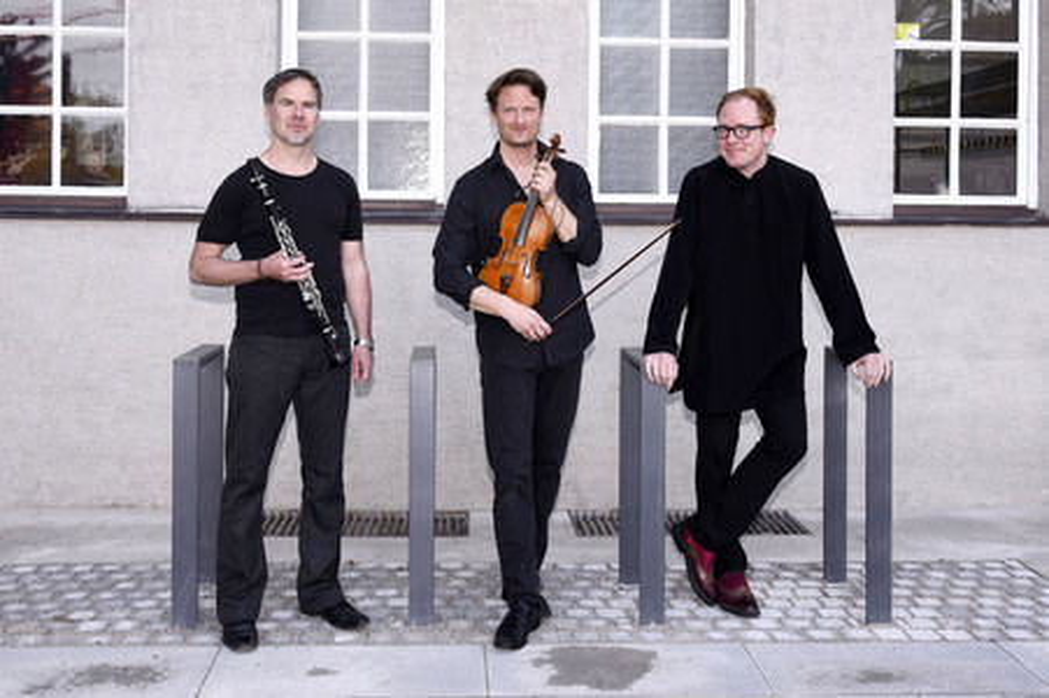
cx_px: 524
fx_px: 903
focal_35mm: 31
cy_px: 349
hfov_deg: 60.3
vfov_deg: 42.3
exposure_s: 1/160
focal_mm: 31
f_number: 8
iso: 500
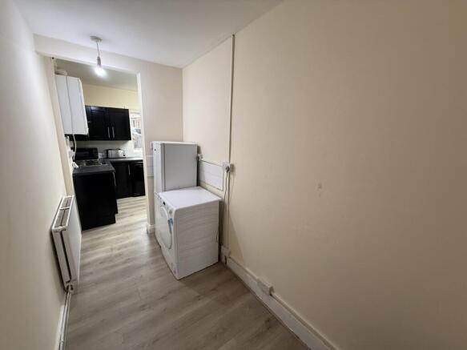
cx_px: 234
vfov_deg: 85.7
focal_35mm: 14
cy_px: 175
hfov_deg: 102.1
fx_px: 189
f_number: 2.2
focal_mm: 2.22
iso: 250
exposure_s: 1/50
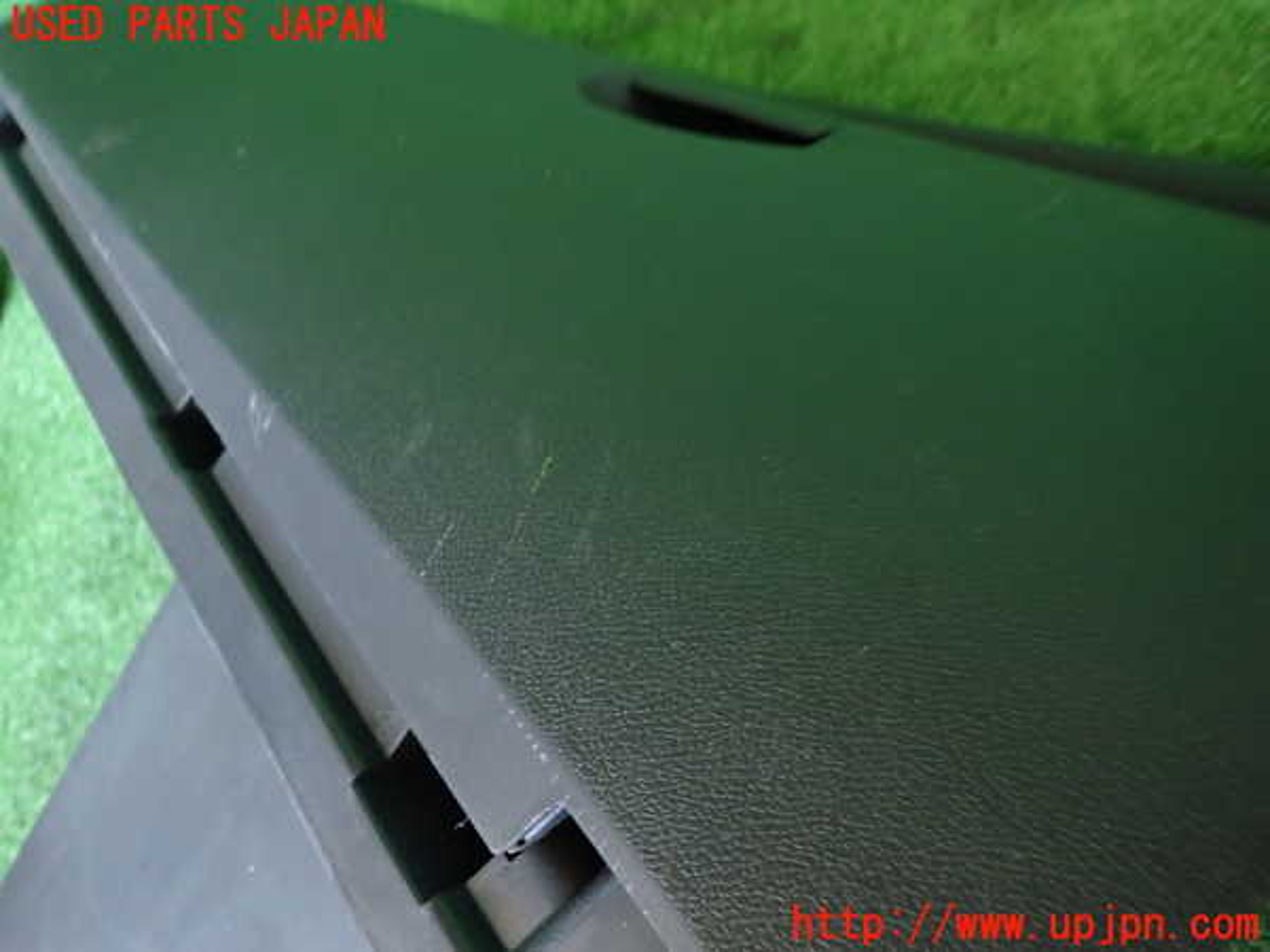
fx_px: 917
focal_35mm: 25
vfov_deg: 54.9
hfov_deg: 69.4
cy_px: 476
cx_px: 635
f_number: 2
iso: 500
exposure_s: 1/30
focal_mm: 4.5
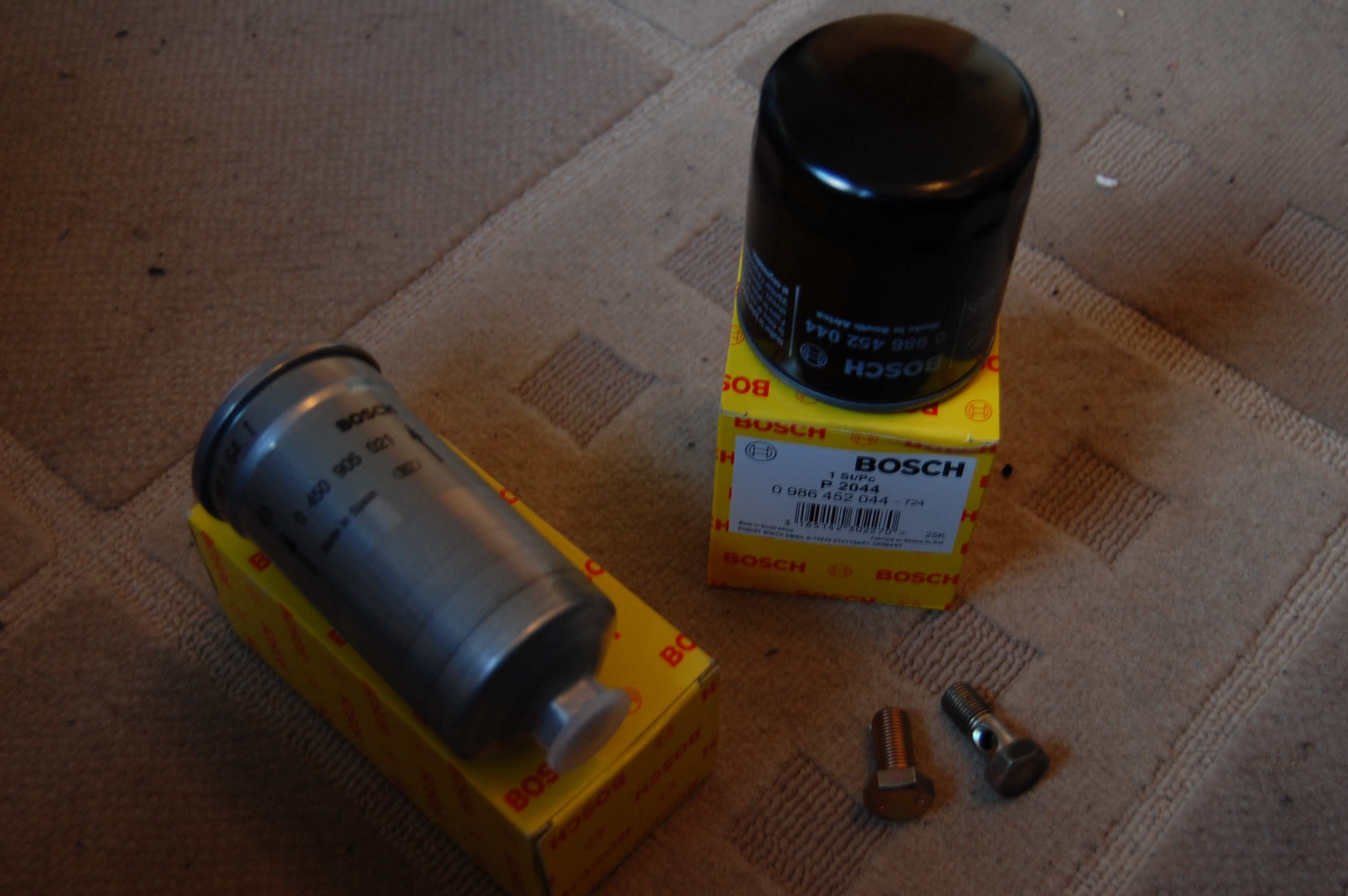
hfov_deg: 43.6
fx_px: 1683
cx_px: 674
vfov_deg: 29.8
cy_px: 448
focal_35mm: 45
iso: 400
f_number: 4.2
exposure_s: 1/8
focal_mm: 30
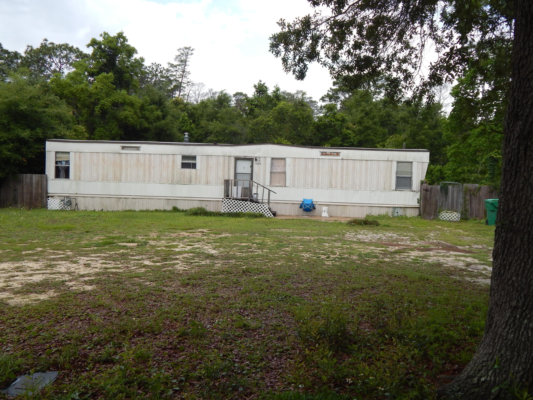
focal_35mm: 31
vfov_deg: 45.4
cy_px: 200
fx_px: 477
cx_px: 266
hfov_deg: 58.4
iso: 125
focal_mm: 5.6
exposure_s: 1/800
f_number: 3.2
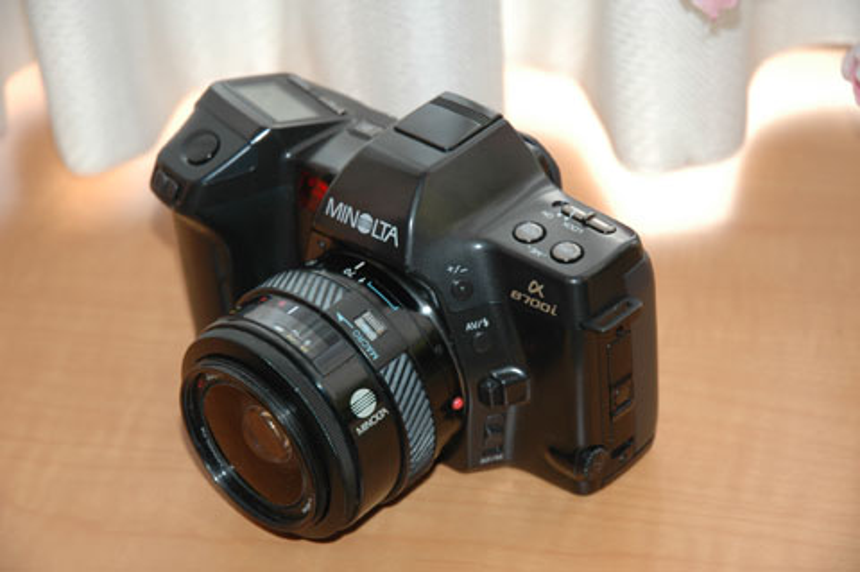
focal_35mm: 105
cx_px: 430
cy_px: 286
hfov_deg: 19.5
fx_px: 2506
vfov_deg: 13.0
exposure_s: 1/60
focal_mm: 70
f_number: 4.5
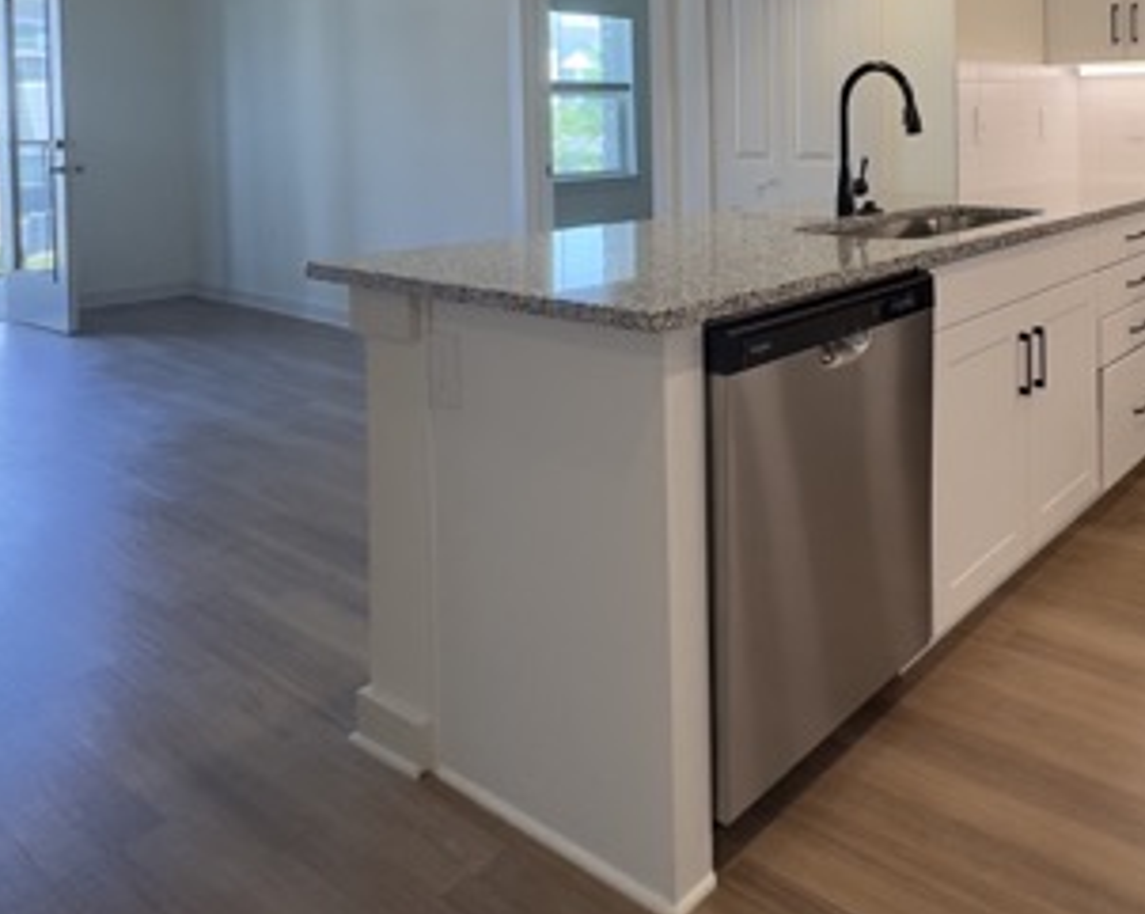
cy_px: 137
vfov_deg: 46.3
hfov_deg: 55.9
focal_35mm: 29
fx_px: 982
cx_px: 925
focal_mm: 2.22
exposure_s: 1/120
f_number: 2.2
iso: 160
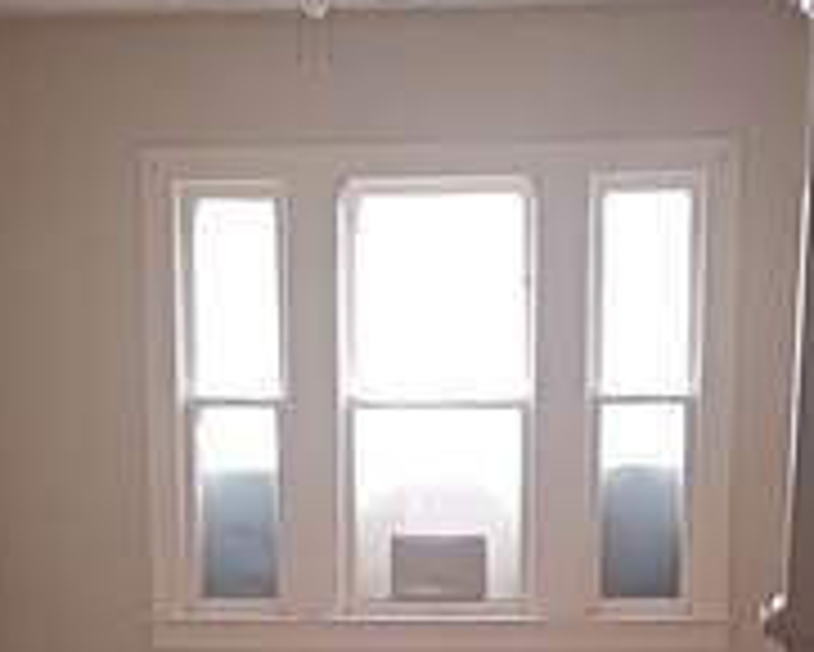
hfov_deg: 20.6
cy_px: 701
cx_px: 477
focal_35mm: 93
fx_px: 2242
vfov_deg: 16.1
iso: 400
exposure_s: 1/24
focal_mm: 4
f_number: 1.8
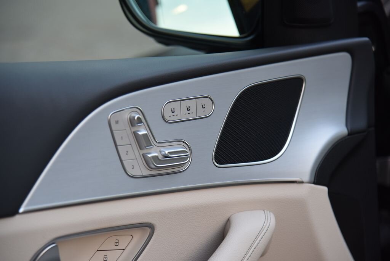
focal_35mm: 120
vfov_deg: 11.4
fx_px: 1301
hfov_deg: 17.1
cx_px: 195
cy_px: 130
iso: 500
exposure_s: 1/80
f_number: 4.5
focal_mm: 120
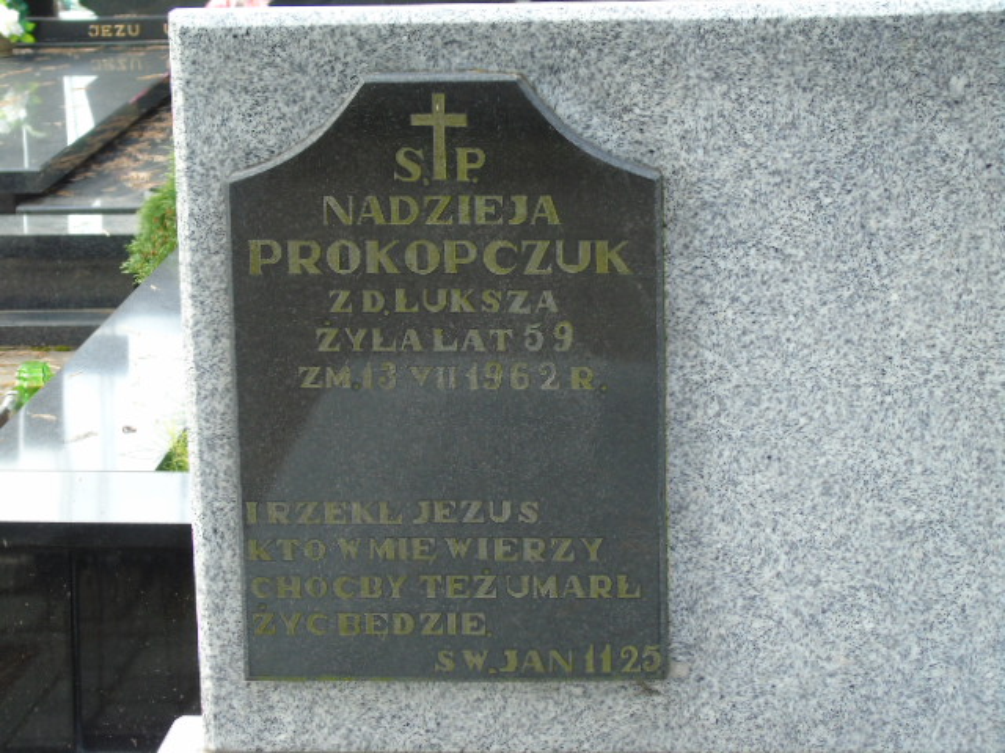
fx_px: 3136
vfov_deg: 13.7
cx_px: 502
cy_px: 376
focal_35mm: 108
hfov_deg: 18.2
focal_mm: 19
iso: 100
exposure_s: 1/60
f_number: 4.4
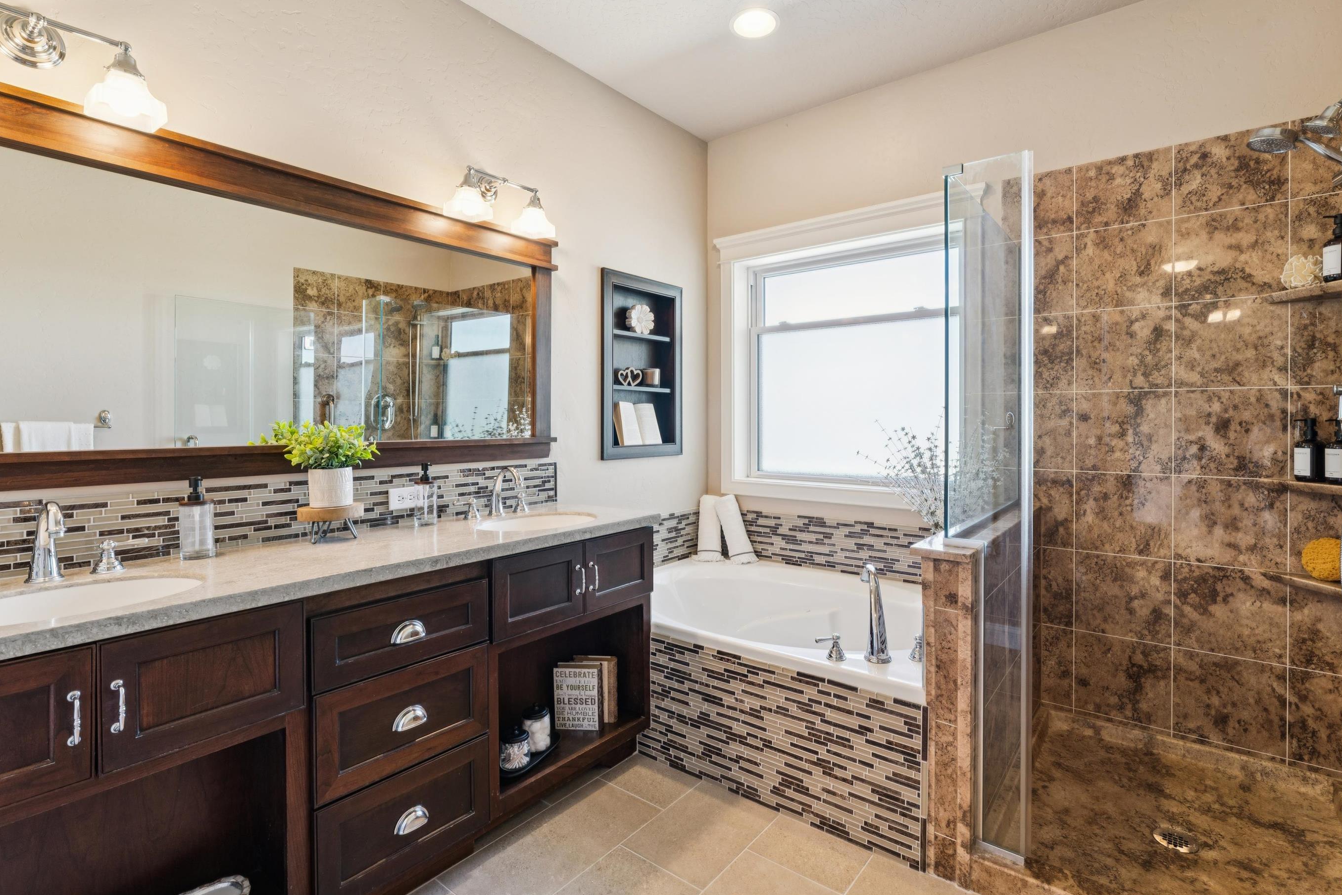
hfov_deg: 92.5
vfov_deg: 69.7
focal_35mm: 17
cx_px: 696
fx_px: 642
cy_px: 425
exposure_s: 1/6
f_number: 13
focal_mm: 15.2
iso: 400
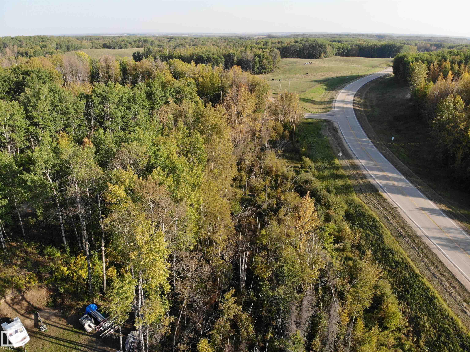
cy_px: 176
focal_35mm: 24
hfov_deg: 71.6
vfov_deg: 56.8
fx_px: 326
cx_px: 235
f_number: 2.8
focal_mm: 4.5
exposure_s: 1/395
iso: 100
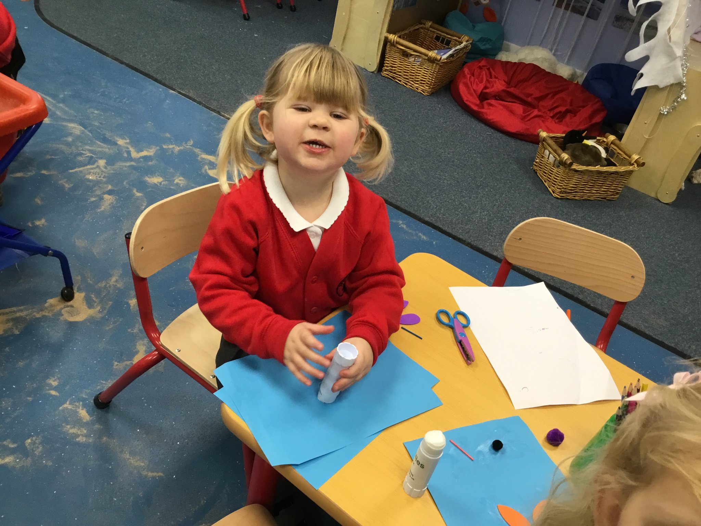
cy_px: 263
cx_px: 350
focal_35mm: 31
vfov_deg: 45.4
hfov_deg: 58.4
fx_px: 628
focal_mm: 3.3
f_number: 2.4
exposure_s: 1/33
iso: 50
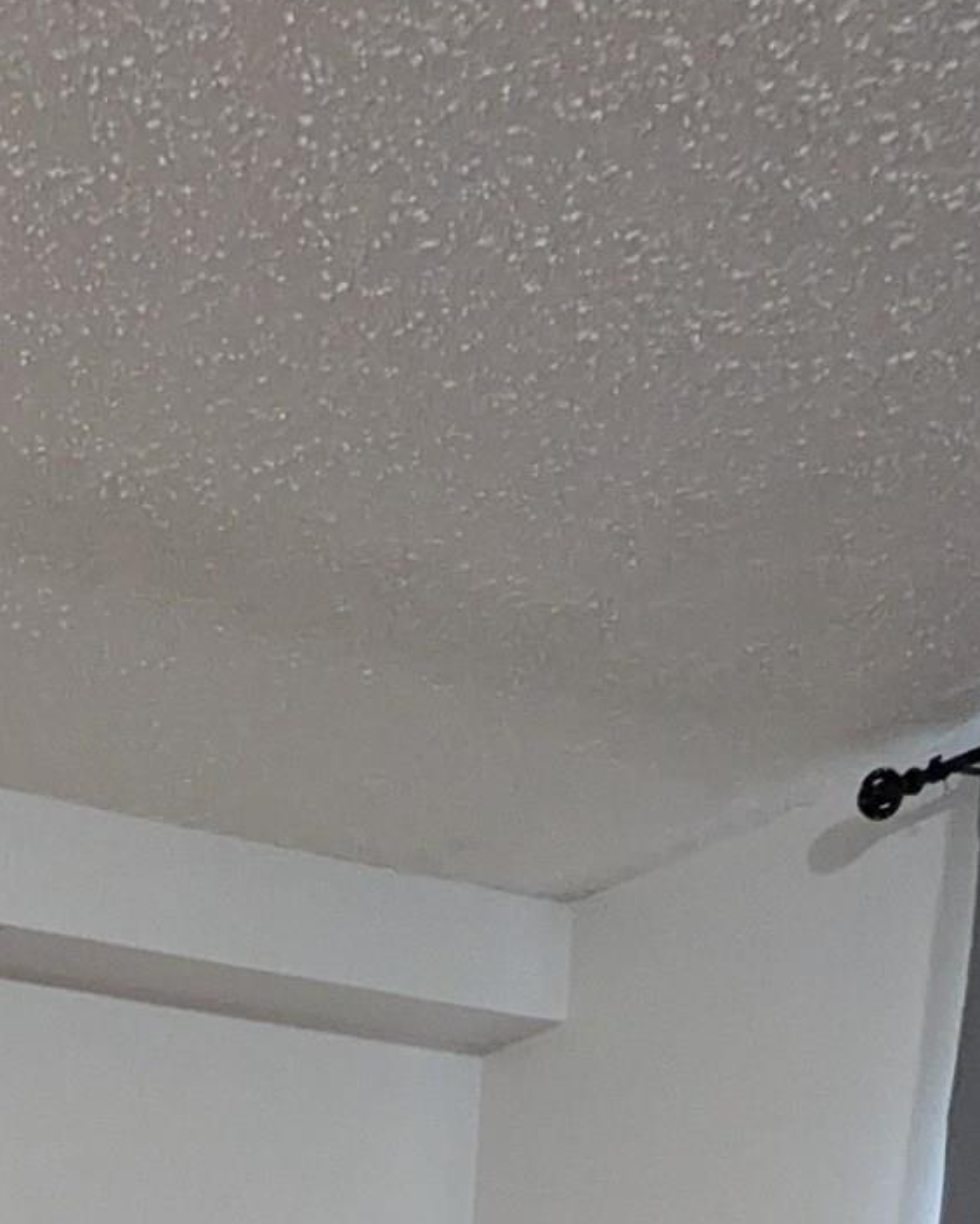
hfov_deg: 26.0
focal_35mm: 51
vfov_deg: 25.1
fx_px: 1849
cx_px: -248
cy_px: 1947
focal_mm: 2.35
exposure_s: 1/24
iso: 676
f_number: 2.2
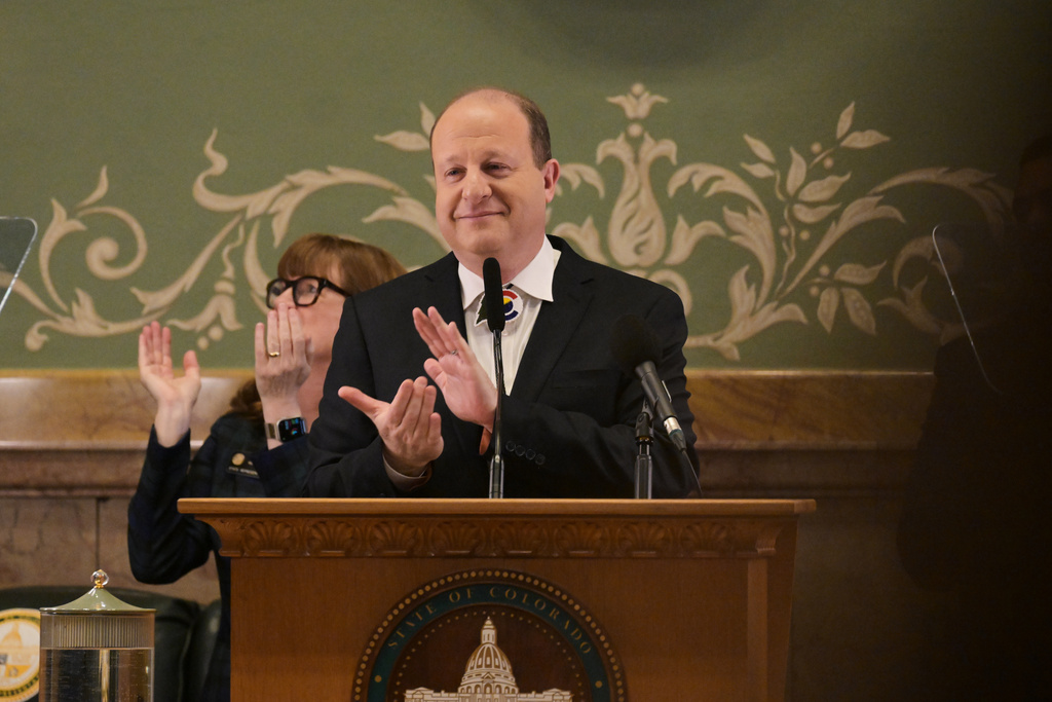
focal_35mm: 390
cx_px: 526
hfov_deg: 5.3
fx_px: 11397
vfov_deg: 3.5
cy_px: 351
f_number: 5.6
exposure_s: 1/500
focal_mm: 390
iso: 8000
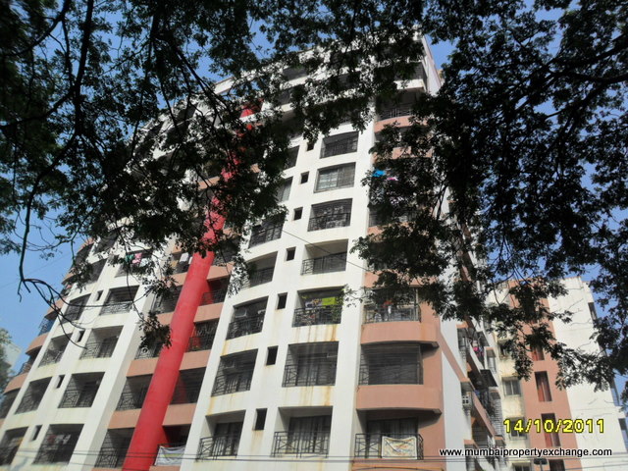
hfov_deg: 65.3
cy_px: 236
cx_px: 314
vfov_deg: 51.4
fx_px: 490
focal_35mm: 27
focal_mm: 4.9
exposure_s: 1/250
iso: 100
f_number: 8.9
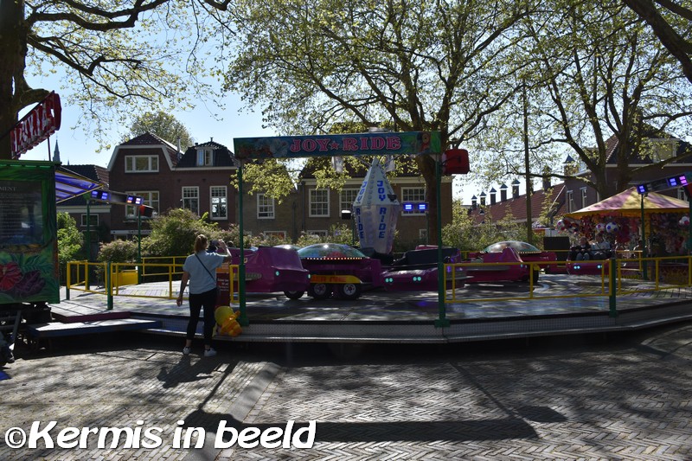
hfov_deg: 57.2
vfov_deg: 40.0
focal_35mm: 33
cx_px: 346
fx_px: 634
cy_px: 230
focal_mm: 22
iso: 250
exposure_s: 1/500
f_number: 8
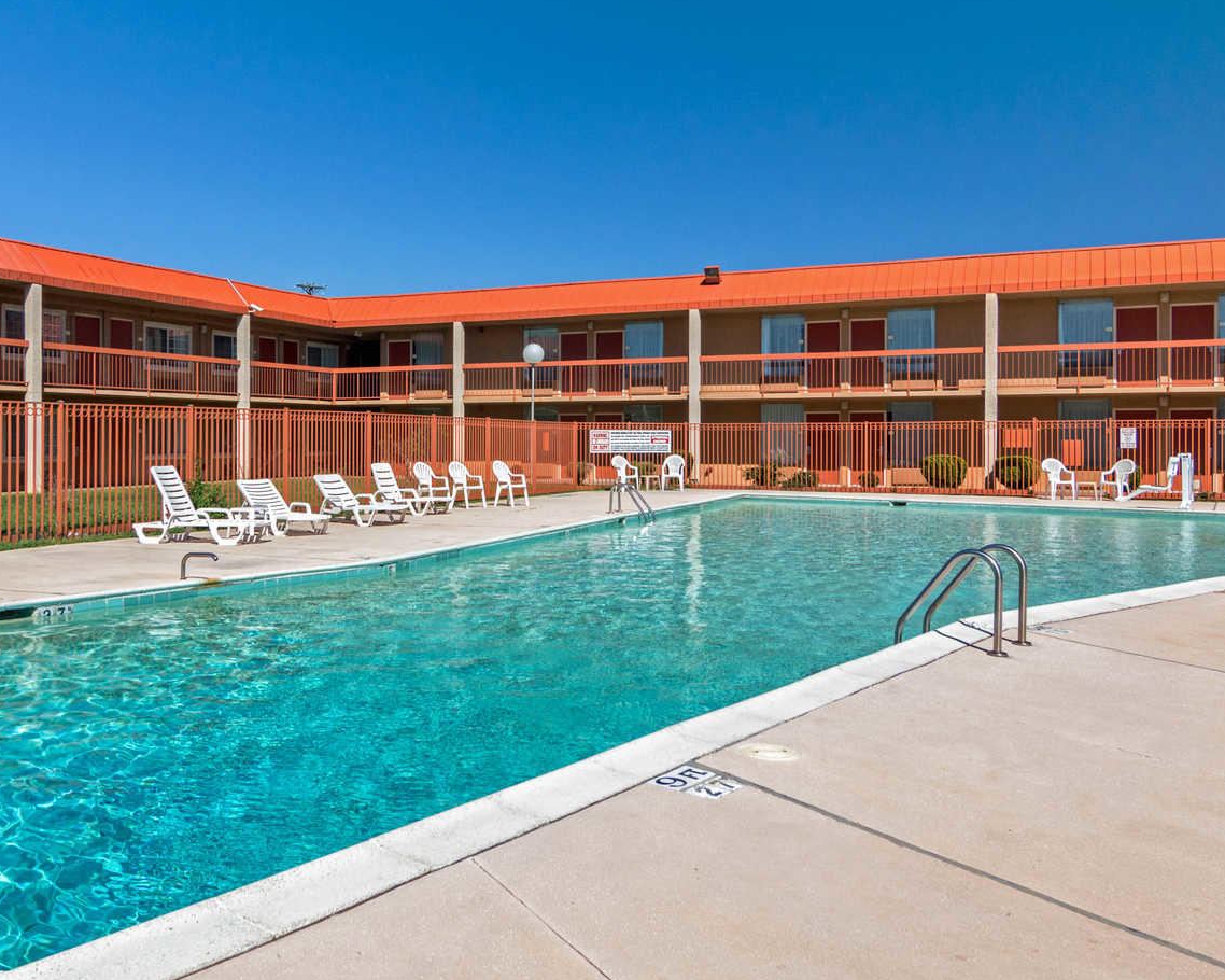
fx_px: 1009
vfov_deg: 51.5
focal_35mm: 28
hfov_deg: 62.0
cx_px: 501
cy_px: 407
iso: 400
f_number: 8
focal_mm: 11
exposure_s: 1/250
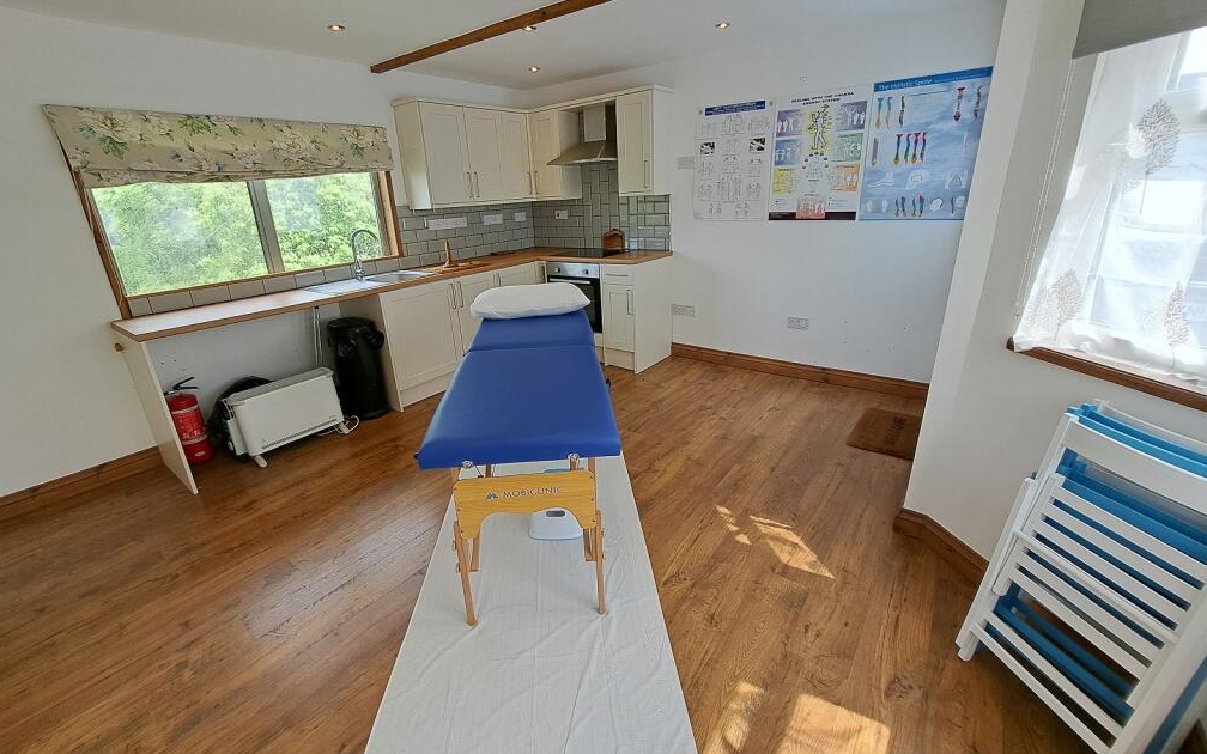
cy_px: 363
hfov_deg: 105.3
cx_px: 598
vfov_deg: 78.6
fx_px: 461
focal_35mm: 14
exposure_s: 1/142
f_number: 2.2
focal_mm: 1.74
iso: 50
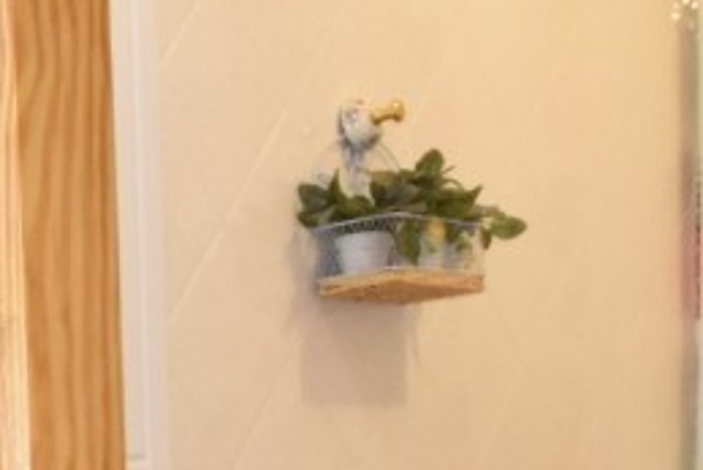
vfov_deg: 12.4
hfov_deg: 15.2
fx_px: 2032
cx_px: -765
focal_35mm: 104
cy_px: 755
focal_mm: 10
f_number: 3.5
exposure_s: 1/200
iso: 2000
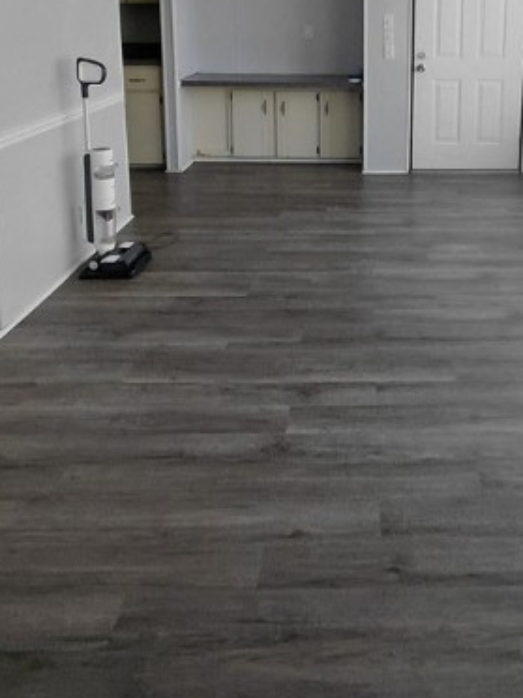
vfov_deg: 51.3
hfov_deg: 41.9
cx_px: 381
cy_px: 124
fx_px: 665
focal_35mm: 33
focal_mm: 1.64
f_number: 2.2
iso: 125
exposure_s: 1/60
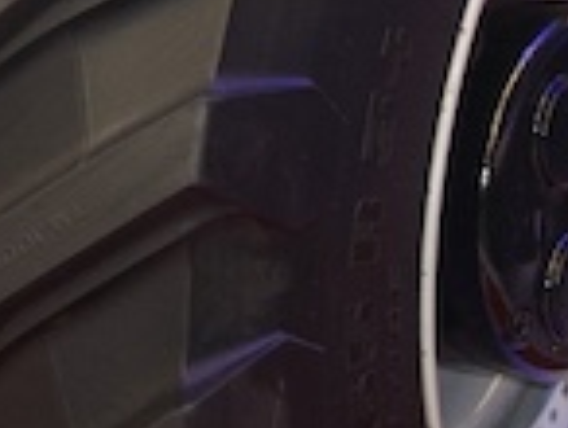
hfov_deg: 9.3
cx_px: 163
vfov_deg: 6.7
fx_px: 3501
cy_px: -467
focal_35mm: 213
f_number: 3.5
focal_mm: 18
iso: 400
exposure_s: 1/125
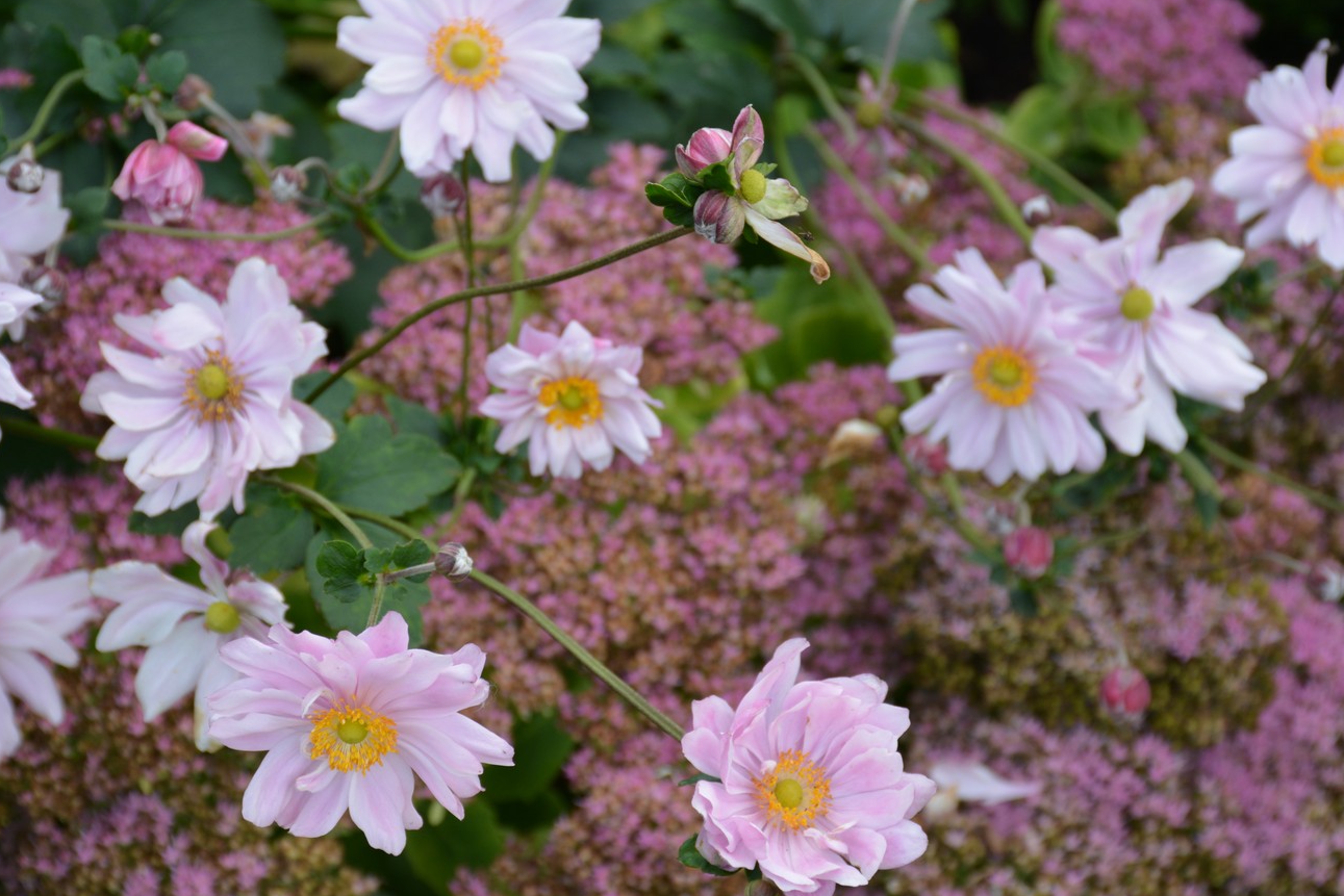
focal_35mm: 122
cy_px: 411
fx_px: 4555
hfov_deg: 16.8
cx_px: 592
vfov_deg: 11.2
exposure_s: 1/200
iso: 200
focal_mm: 70
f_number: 7.1
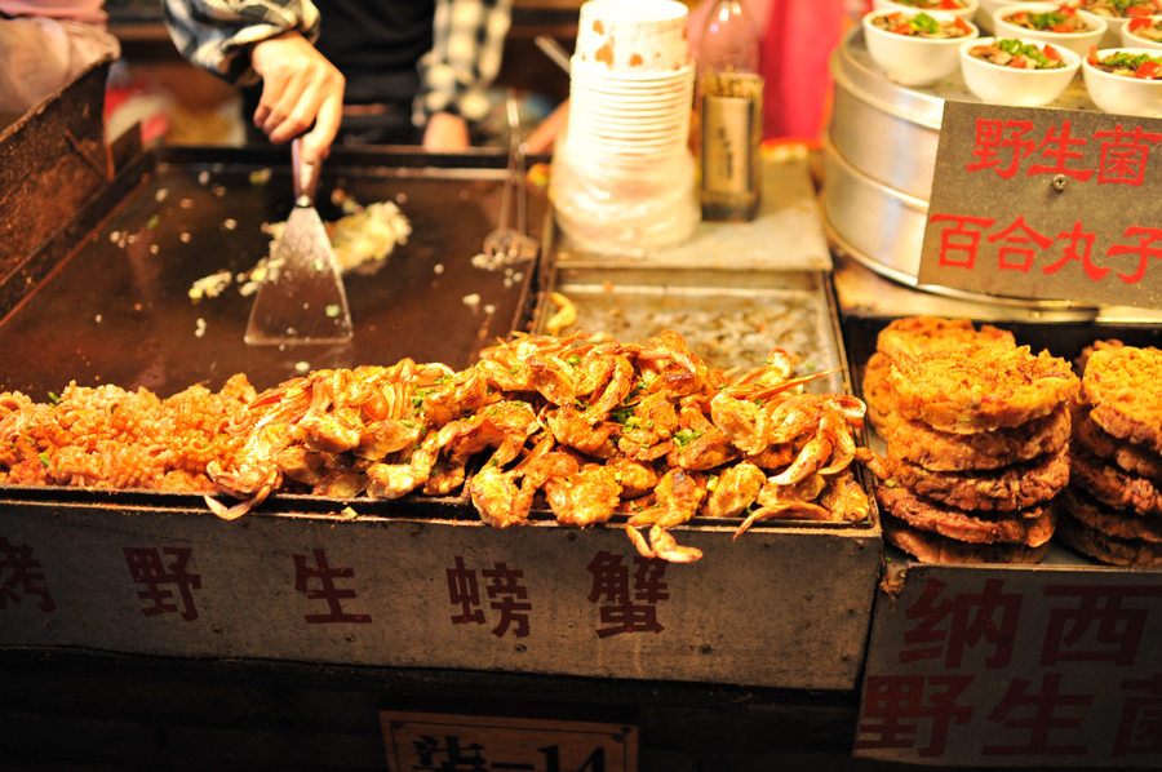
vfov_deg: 37.8
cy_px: 386
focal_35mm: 35
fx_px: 1128
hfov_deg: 54.5
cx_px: 581
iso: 800
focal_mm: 35
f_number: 1.8
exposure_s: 1/250
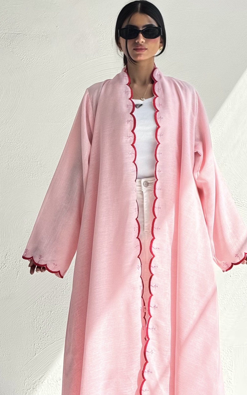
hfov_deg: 25.3
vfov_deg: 39.6
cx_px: 144
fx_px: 549
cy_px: 198
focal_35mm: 51
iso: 64
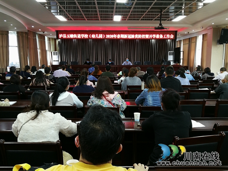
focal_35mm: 33
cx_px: 114
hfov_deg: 55.4
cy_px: 86
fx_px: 217
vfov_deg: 42.9
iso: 200
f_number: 1.8
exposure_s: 1/33.3
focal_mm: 3.95
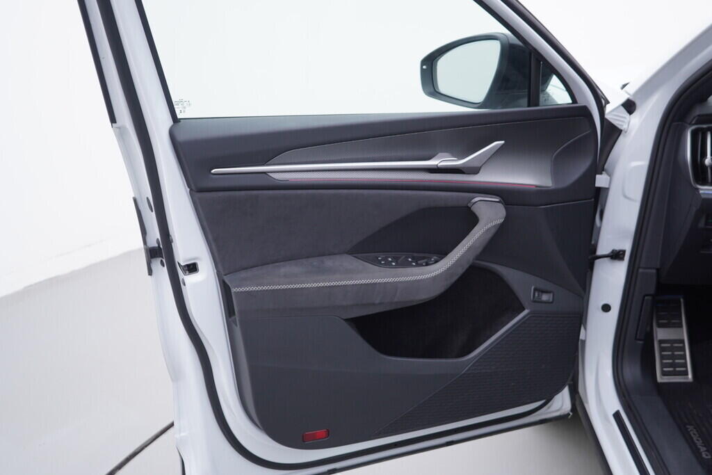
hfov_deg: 53.1
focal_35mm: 36
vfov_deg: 36.9
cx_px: 356
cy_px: 238
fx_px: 712
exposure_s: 1/50
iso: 125
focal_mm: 24
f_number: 3.2
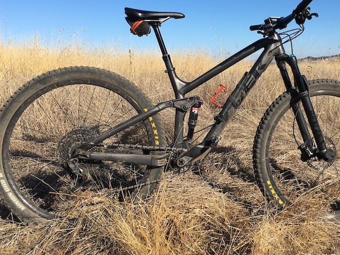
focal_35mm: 40
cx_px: 215
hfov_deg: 46.3
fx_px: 393
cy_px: 96
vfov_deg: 35.8
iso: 25
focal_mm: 4.15
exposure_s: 1/1789
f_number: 2.2
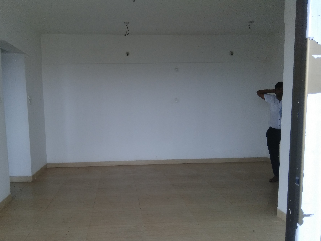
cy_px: 142
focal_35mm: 26
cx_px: 136
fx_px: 241
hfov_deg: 66.9
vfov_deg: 52.8
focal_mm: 3.57
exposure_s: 1/33
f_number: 2
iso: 160
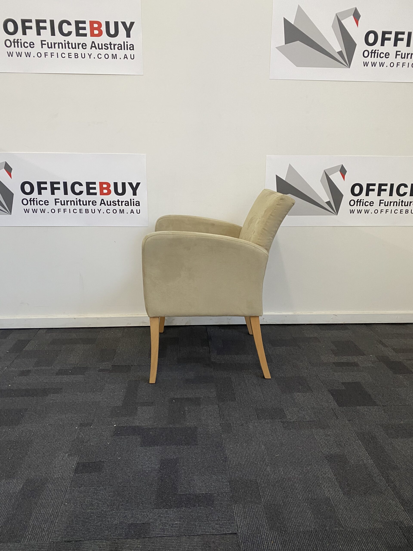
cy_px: 276
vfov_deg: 67.3
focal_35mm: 26
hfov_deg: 53.1
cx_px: 206
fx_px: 414
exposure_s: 1/50
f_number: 1.8
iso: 125
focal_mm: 4.25
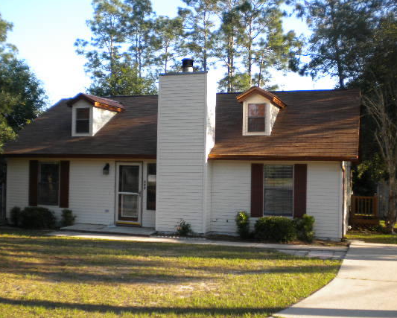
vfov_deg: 36.5
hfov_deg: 44.8
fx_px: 482
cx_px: 204
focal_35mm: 41
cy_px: 166
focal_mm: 6.3
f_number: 3.1
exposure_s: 1/230
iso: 80
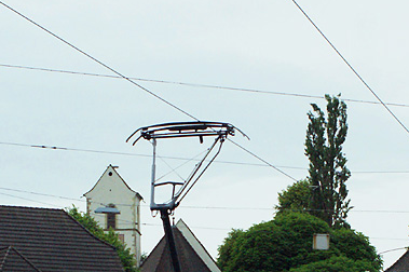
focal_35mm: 182
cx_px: 242
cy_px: 295
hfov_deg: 11.3
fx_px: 2070
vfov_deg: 7.5
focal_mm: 45
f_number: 6.3
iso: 800
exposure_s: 1/500
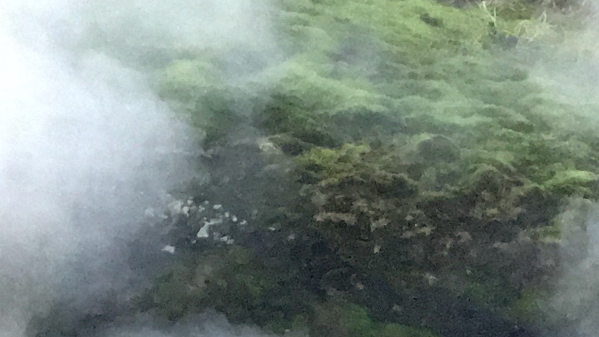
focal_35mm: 125
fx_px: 1985
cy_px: 99
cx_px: 260
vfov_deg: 9.7
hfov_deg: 17.2
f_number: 2.2
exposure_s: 1/1012
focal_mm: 4.15
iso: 1000
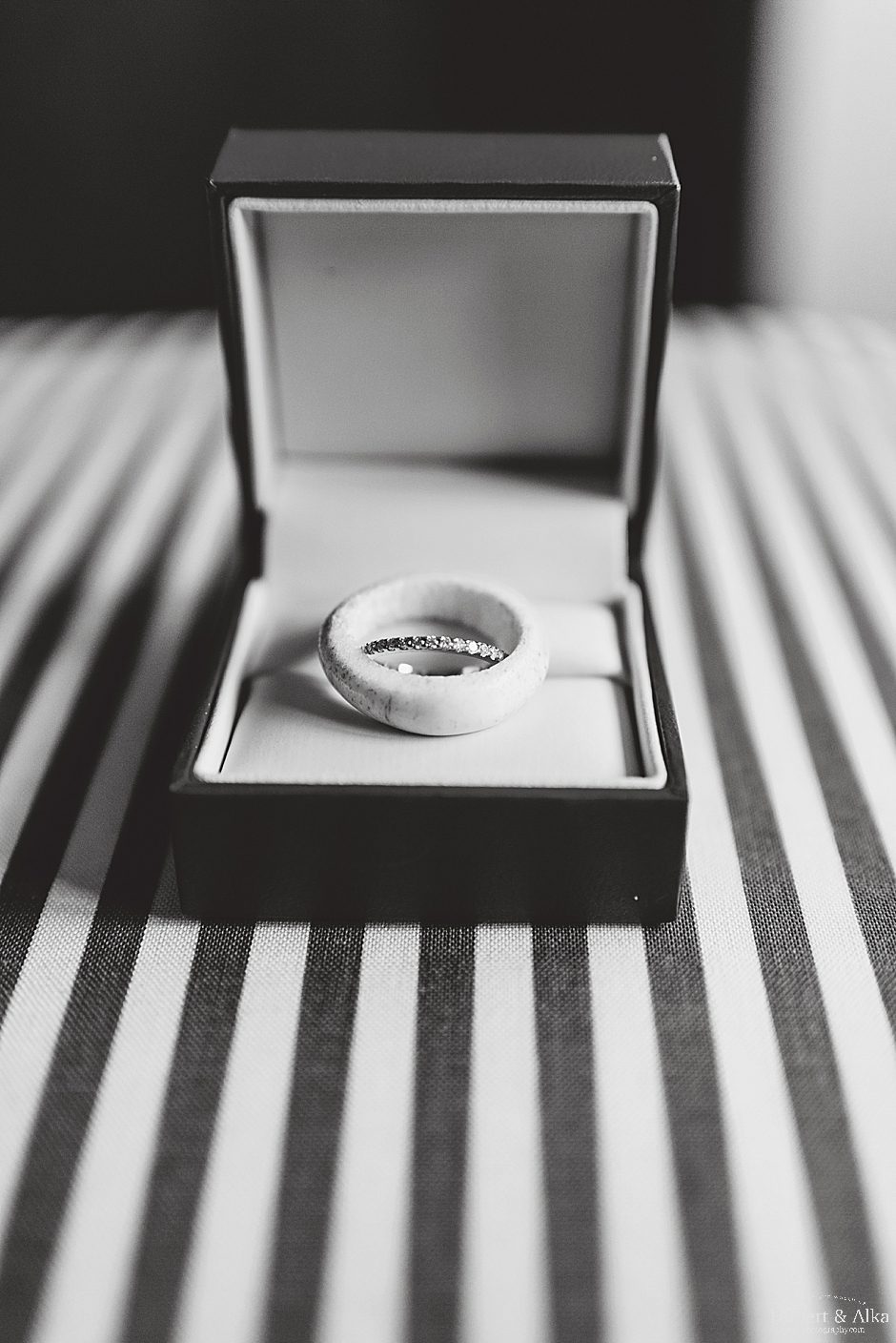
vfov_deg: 54.4
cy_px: 672
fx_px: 1305
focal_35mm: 35
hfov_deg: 37.9
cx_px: 448
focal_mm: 35
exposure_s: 1/400
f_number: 2.5
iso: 640
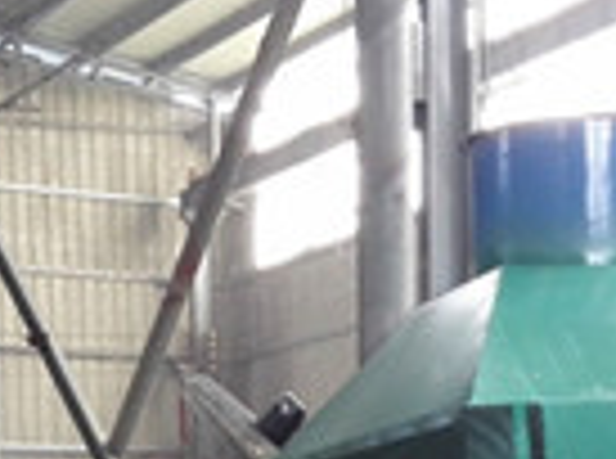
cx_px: 274
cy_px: 810
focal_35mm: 123
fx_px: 2183
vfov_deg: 11.2
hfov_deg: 16.1
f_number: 2
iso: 100
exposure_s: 1/50
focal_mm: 3.79
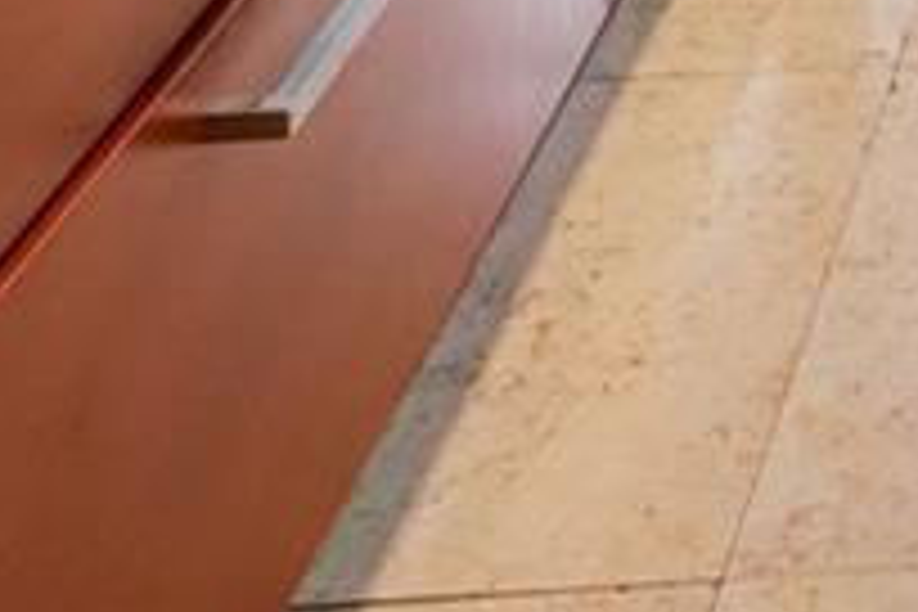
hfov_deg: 15.9
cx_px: 1647
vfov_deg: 9.3
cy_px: -1346
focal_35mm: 110
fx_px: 2805
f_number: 9
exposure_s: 1/30
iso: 250
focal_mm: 14
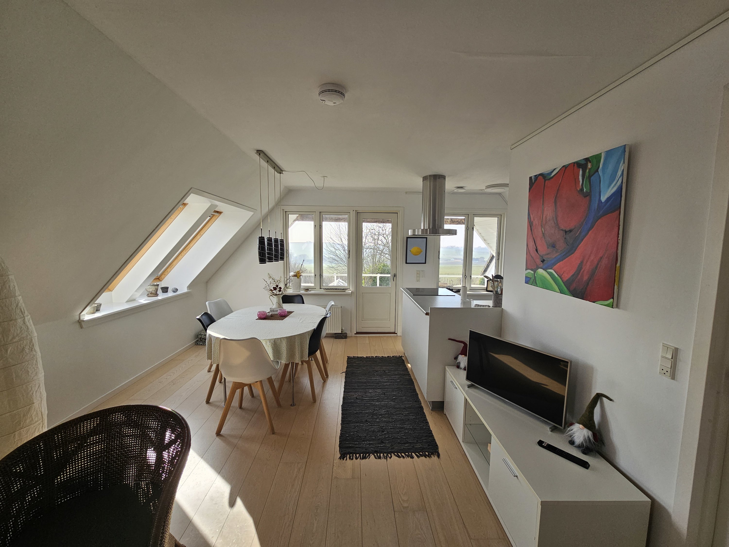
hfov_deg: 106.2
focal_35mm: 13
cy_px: 274
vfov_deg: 89.9
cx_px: 364
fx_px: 274
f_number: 2.2
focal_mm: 2.2
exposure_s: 1/385
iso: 50
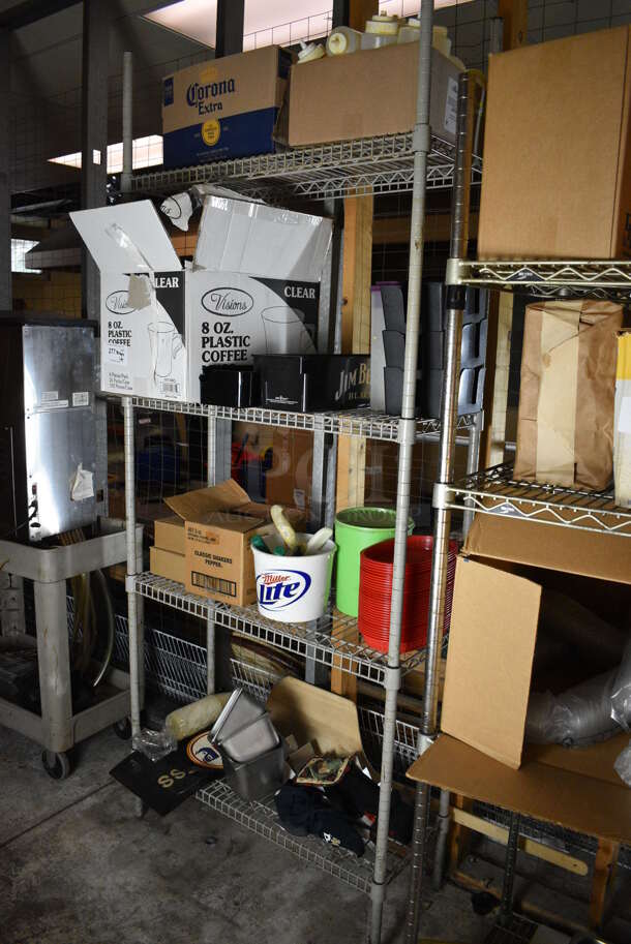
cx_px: 316
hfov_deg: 48.0
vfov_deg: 67.3
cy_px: 472
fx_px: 709
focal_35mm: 27
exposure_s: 1/125
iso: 2200
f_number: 3.5
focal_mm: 18
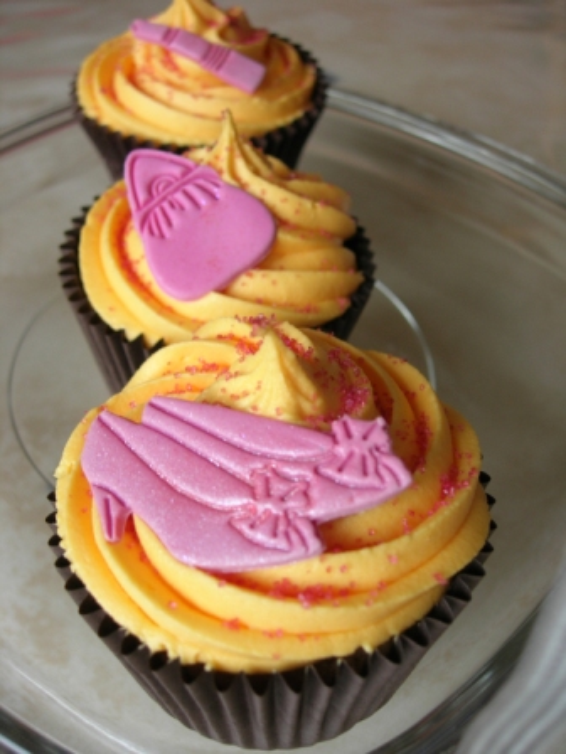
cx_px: 283
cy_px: 377
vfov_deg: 49.0
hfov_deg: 37.7
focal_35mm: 38
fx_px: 828
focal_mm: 7.8
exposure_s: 1/50
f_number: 2.8
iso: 64
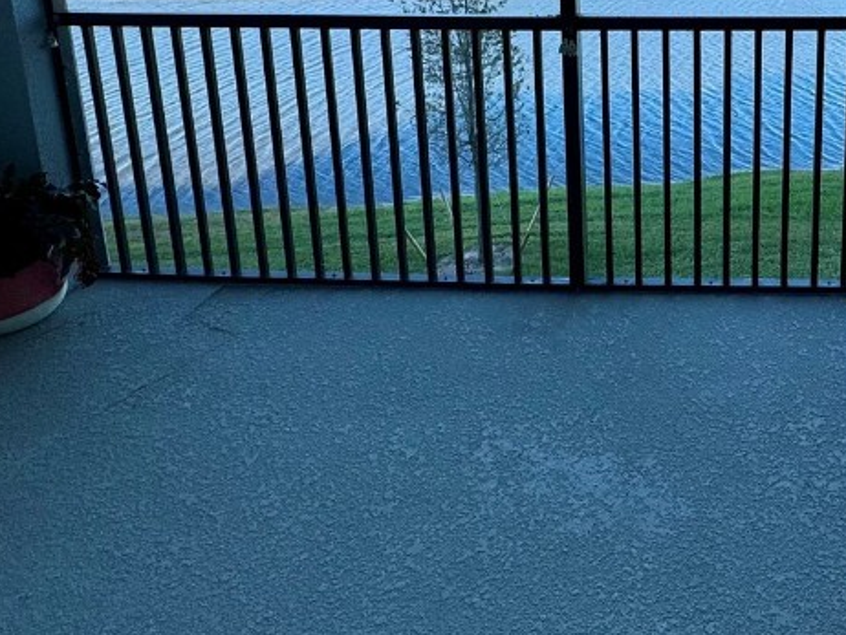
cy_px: 9
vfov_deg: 40.3
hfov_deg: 53.7
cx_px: 698
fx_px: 758
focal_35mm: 31
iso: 50
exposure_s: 1/587
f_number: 2.2
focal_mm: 2.22
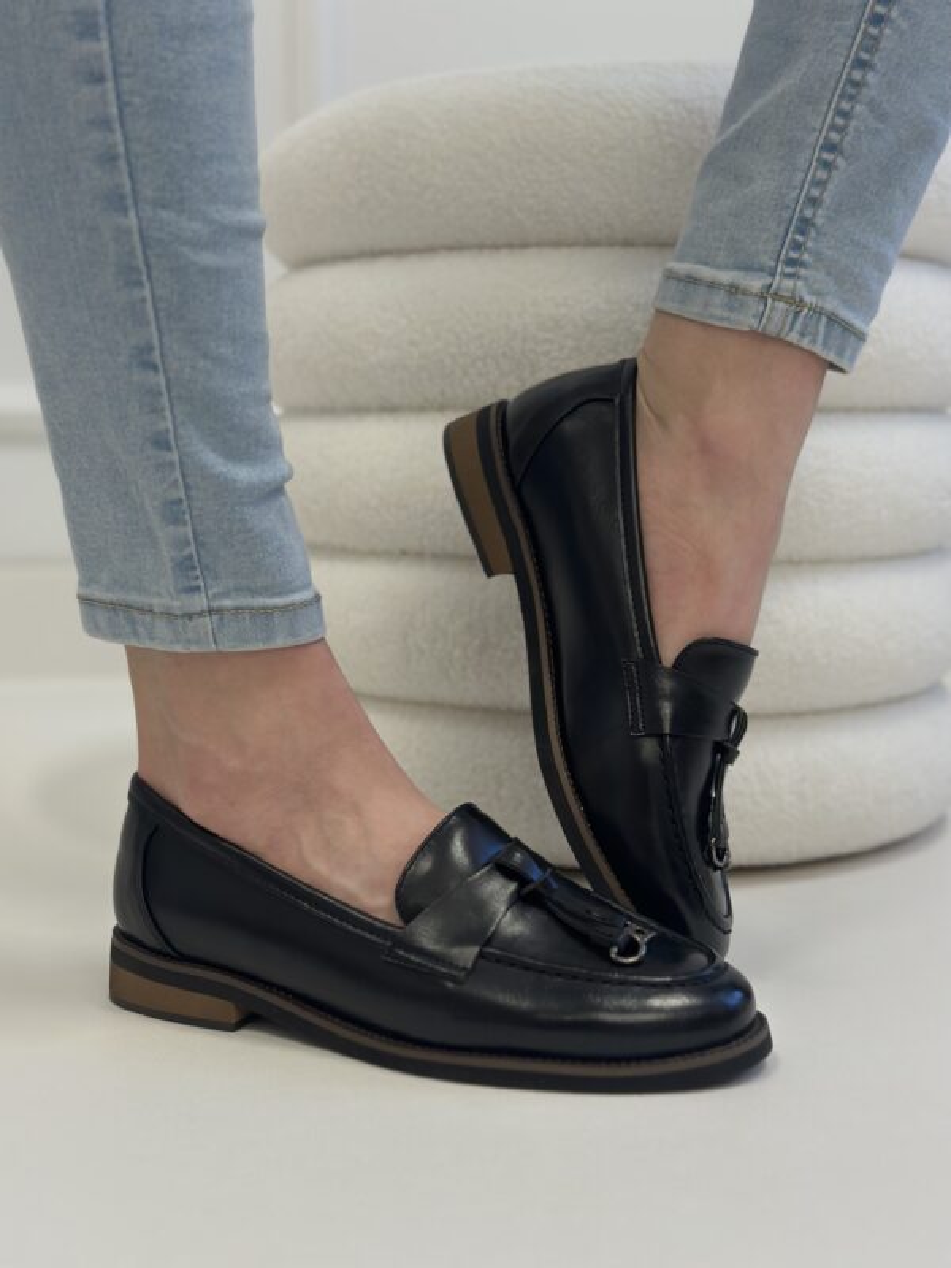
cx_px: 476
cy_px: 634
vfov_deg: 39.7
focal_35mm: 48
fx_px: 1758
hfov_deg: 30.3
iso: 125
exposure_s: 1/100
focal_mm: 6.86
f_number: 1.78
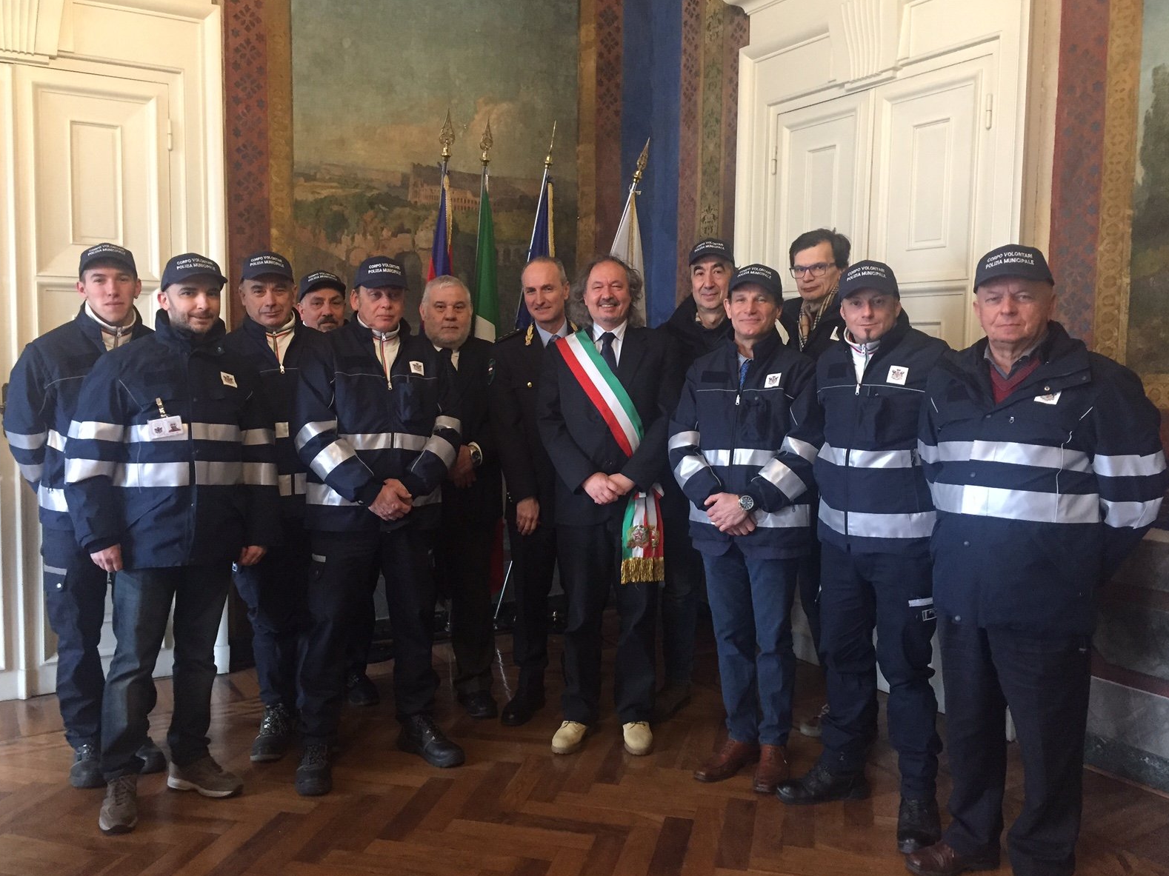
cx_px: 582
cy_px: 427
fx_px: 1013
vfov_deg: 46.8
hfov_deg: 60.0
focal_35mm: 30
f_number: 2.2
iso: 250
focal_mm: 4.15
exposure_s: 1/33
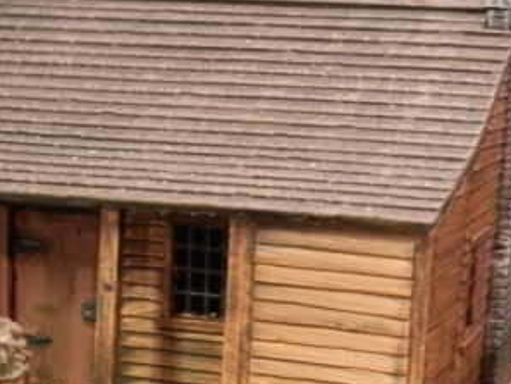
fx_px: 1624
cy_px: 324
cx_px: 184
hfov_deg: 17.8
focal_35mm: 110
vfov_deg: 13.4
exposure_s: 1/6
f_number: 3.7
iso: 400
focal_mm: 10.99
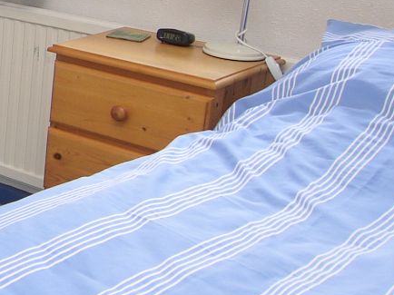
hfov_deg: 19.6
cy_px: -6
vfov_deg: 16.9
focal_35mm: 85
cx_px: -218
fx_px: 967
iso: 100
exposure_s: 1/60
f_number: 4
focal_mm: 9
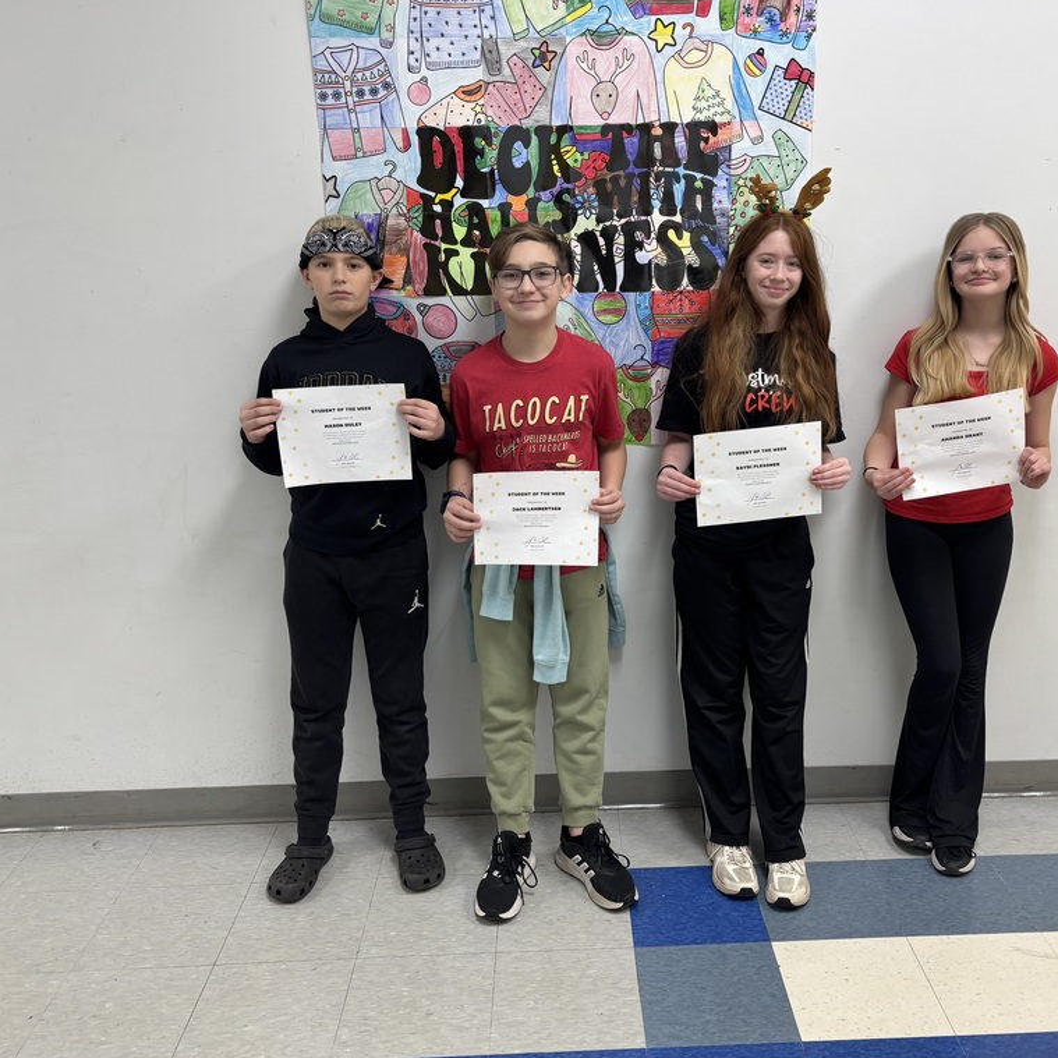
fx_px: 1072
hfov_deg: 52.4
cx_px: 602
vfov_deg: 52.5
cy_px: 524
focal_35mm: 31
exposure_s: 1/60
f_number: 1.6
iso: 64
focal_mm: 5.96
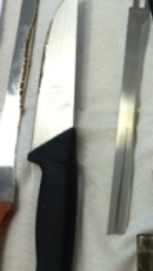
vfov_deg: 25.6
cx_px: 254
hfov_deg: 13.4
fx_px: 598
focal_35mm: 83
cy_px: 130
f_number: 2.2
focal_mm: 4.12
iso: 64
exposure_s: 1/33
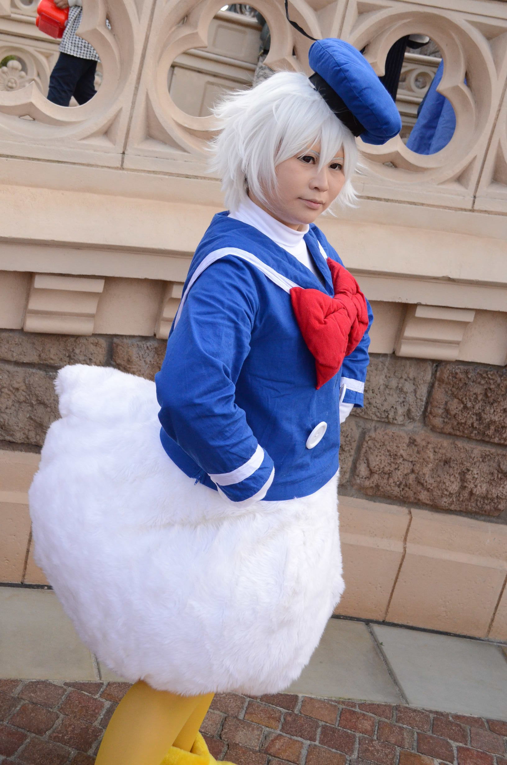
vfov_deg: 49.6
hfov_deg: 34.1
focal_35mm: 39
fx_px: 828
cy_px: 382
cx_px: 254
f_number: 5
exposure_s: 1/4000
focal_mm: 26
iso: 2500
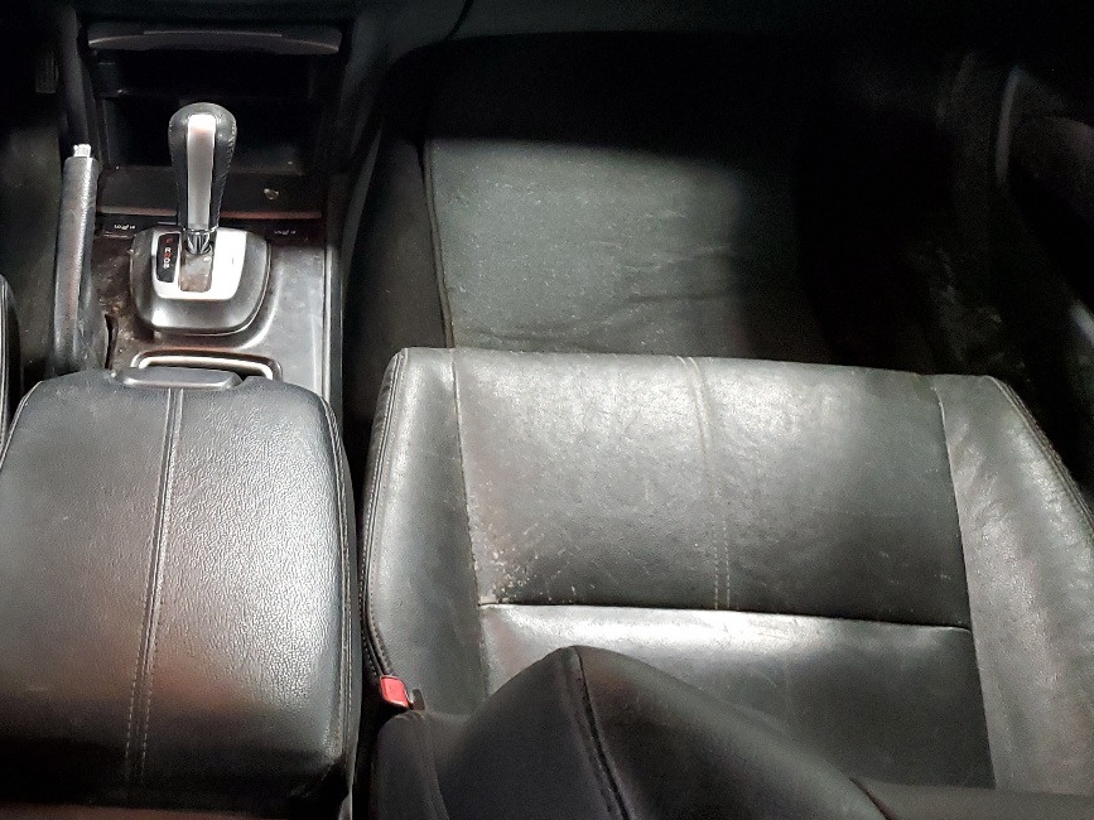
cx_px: 158
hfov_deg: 37.6
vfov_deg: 29.9
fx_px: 1517
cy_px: 228
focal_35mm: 48
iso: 304
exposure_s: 1/20
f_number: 1.5
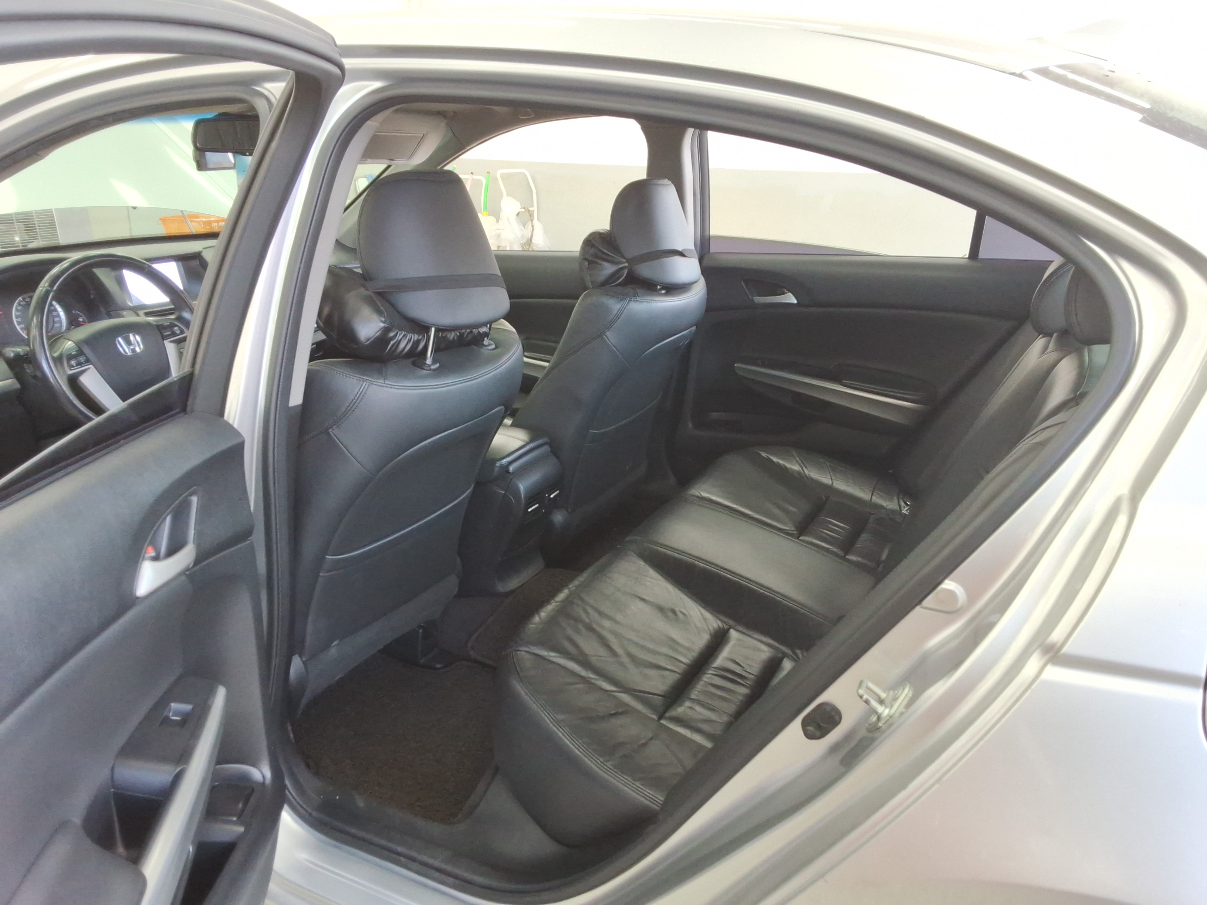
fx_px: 976
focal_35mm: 28
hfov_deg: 63.4
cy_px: 452
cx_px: 604
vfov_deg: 49.7
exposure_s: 1/60
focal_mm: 2.91
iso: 56
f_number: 1.9
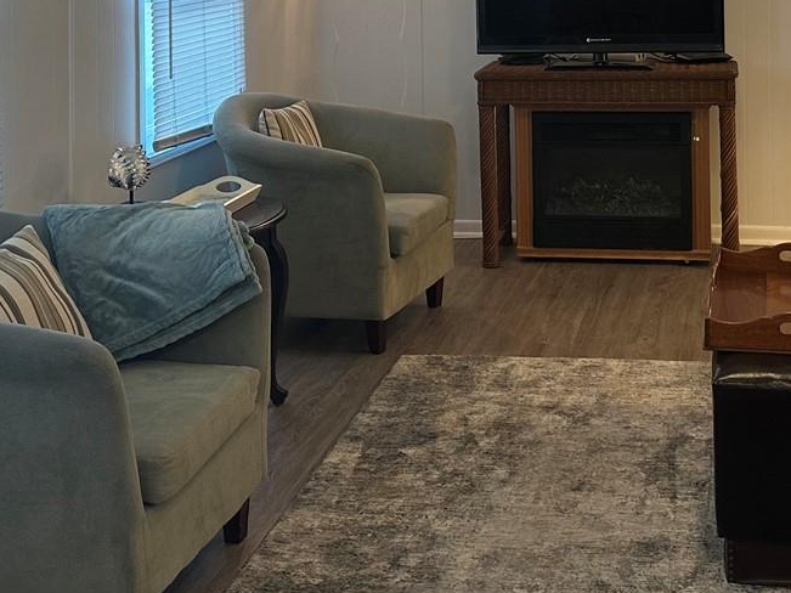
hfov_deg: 32.4
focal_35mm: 59
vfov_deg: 23.6
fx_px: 1348
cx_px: 533
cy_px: -24
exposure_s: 1/60
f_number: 1.78
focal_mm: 6.86
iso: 125
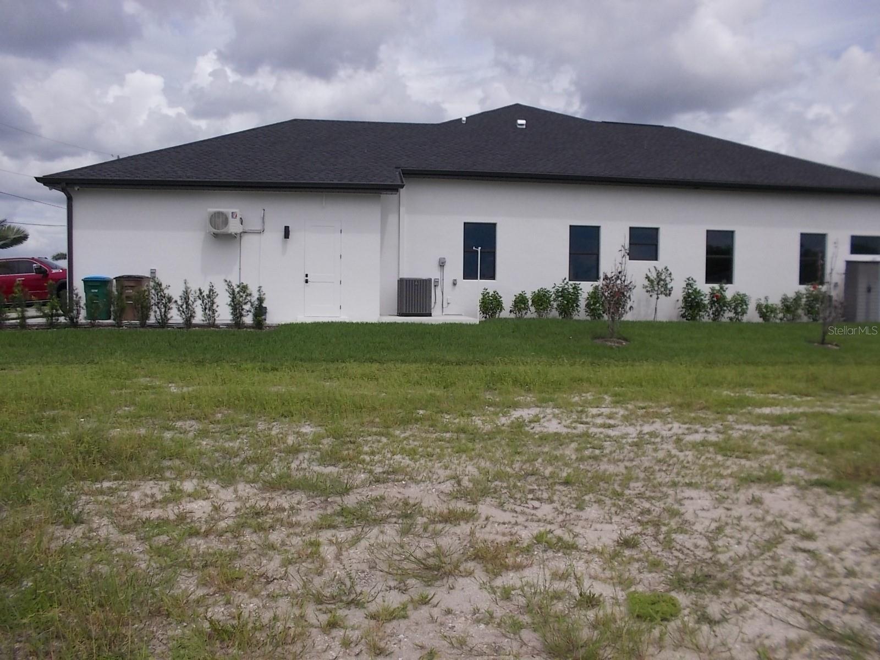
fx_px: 737
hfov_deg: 61.7
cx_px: 440
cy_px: 330
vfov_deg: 48.2
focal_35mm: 29
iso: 80
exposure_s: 1/1499
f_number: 3.3
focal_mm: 4.1
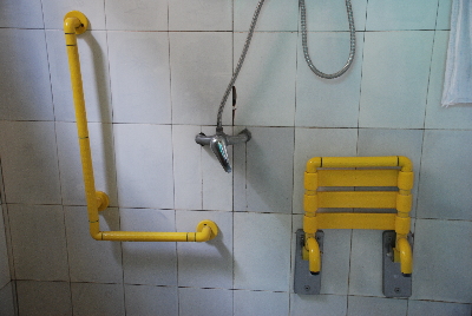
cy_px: 158
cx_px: 236
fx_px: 551
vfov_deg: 32.0
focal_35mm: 42
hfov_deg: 46.3
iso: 400
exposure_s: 1/20
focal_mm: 28
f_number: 4
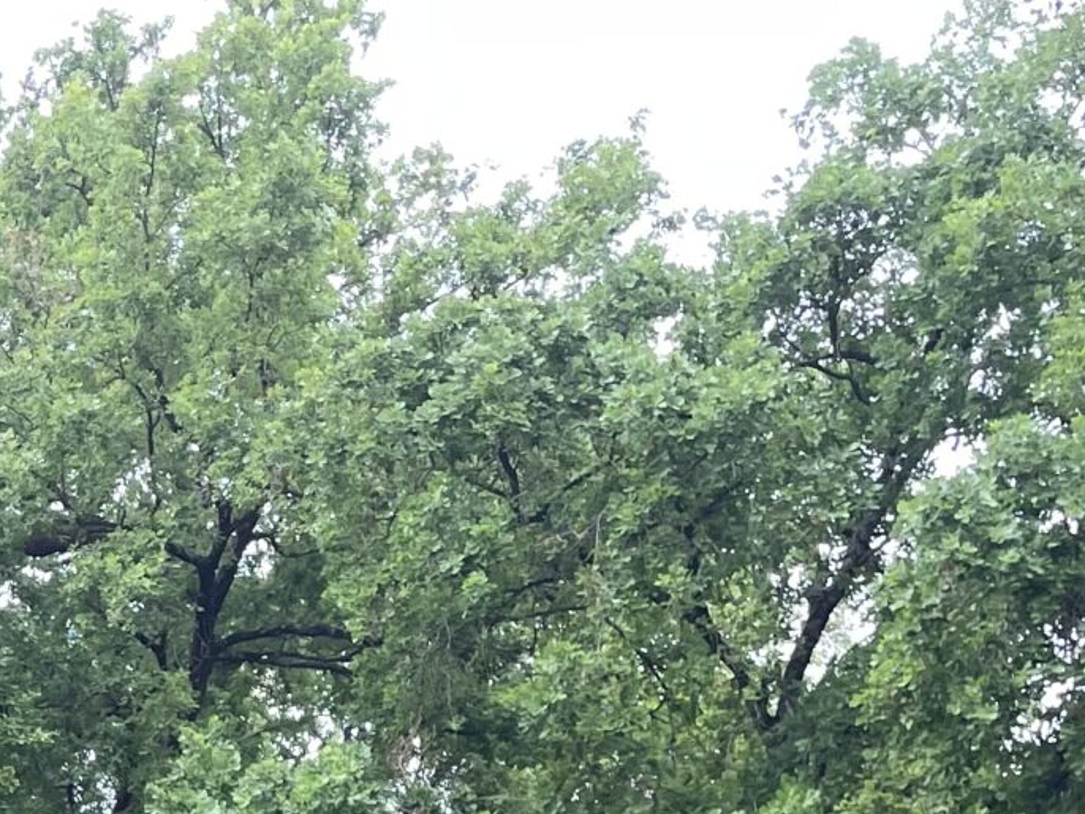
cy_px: 1405
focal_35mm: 97
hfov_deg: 18.3
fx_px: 3041
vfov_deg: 13.8
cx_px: -482
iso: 32
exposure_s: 1/433
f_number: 1.6
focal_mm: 4.2
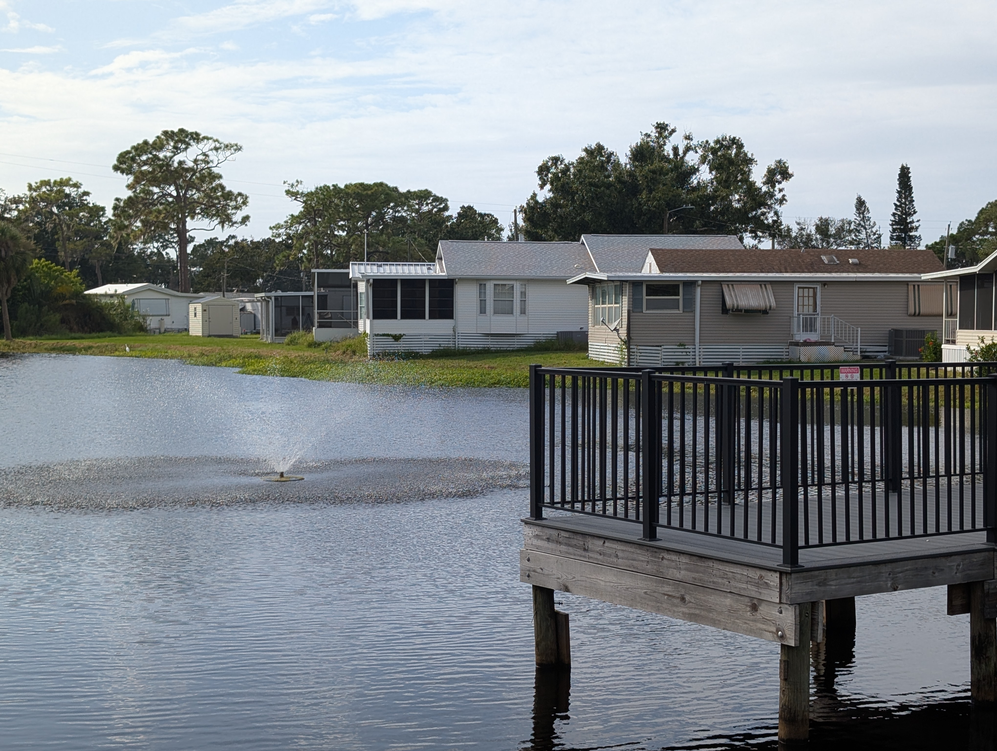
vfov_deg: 29.7
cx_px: 498
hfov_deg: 38.9
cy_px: 376
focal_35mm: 49
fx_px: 1413
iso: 21
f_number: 1.68
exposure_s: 1/1166
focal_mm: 6.9
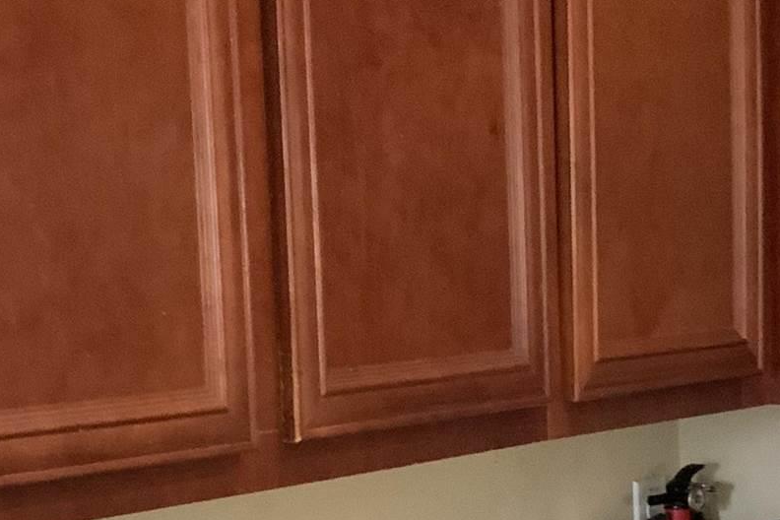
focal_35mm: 117
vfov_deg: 11.5
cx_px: 532
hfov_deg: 17.4
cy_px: 623
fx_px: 2535
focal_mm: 3
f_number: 1.8
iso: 250
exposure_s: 1/40
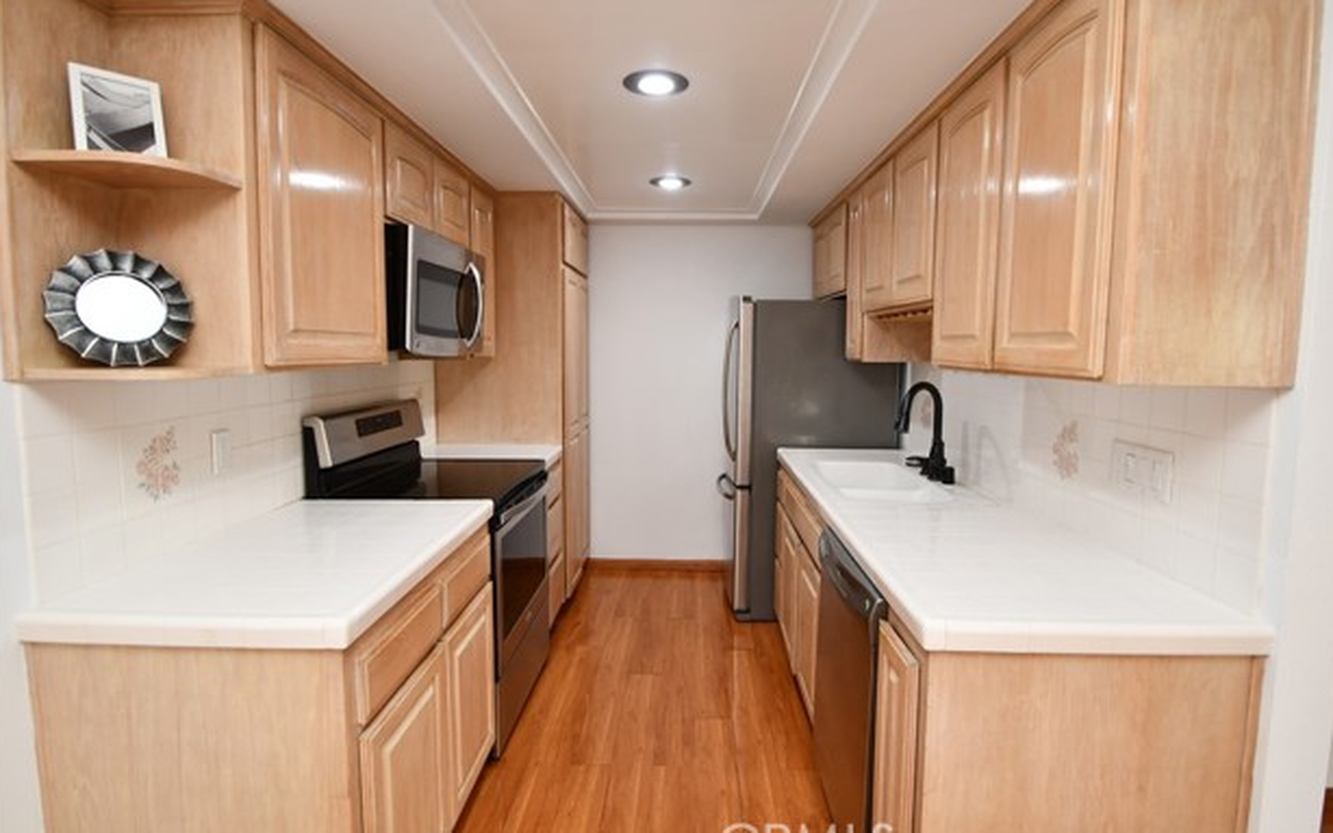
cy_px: 411
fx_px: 618
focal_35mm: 17
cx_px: 684
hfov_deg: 94.3
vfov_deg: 68.0
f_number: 4
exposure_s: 1/60
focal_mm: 11
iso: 400
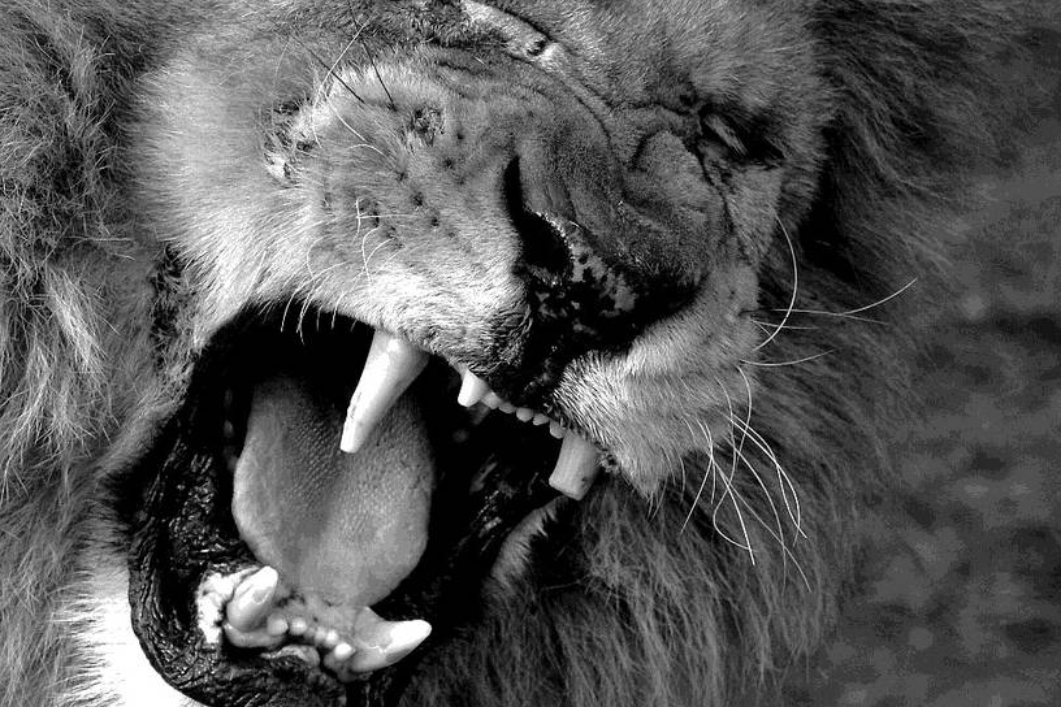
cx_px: 459
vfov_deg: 2.3
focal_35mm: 588
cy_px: 456
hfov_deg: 3.5
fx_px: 17328
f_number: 4.5
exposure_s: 1/320
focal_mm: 200
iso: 320
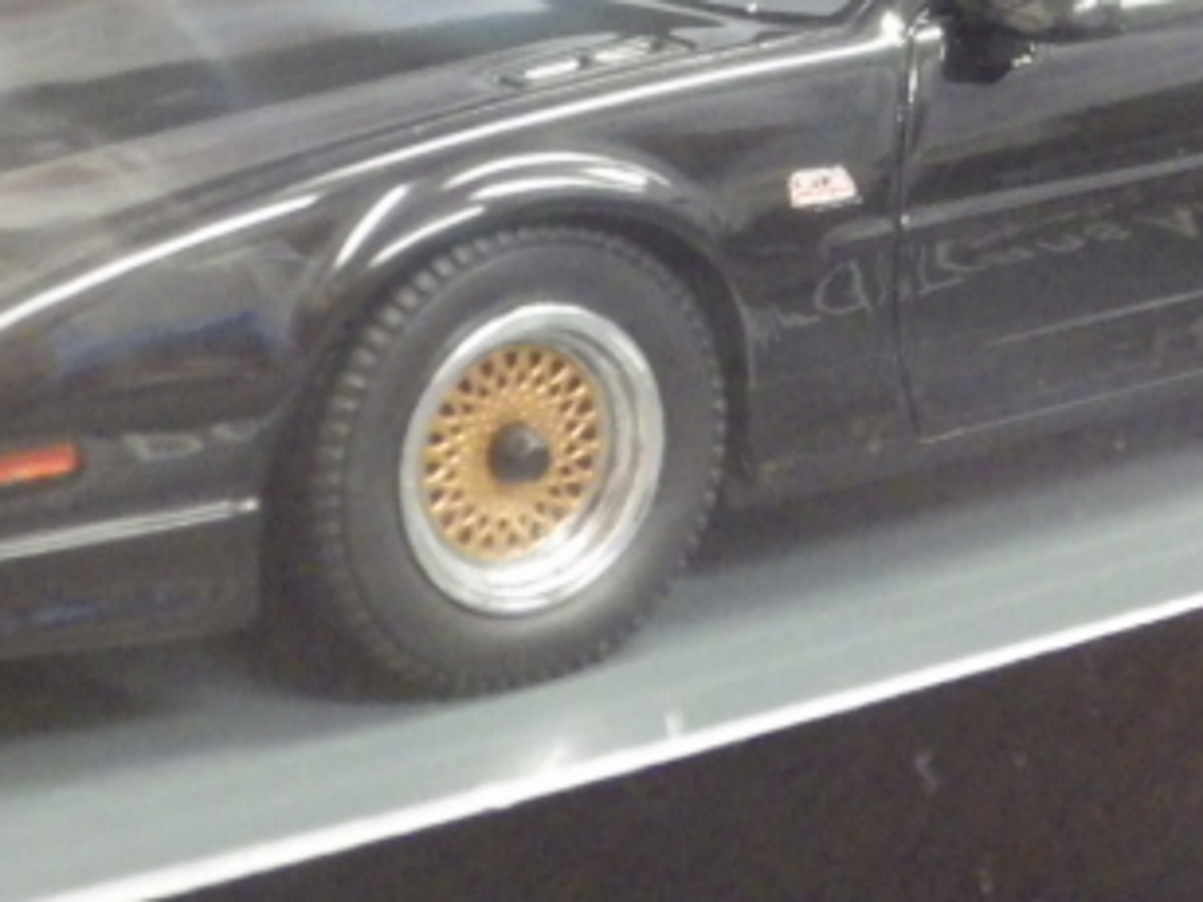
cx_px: 839
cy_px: 0
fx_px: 4273
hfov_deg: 16.0
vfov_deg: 11.9
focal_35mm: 123
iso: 1600
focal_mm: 10.7
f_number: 4
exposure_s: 1/20
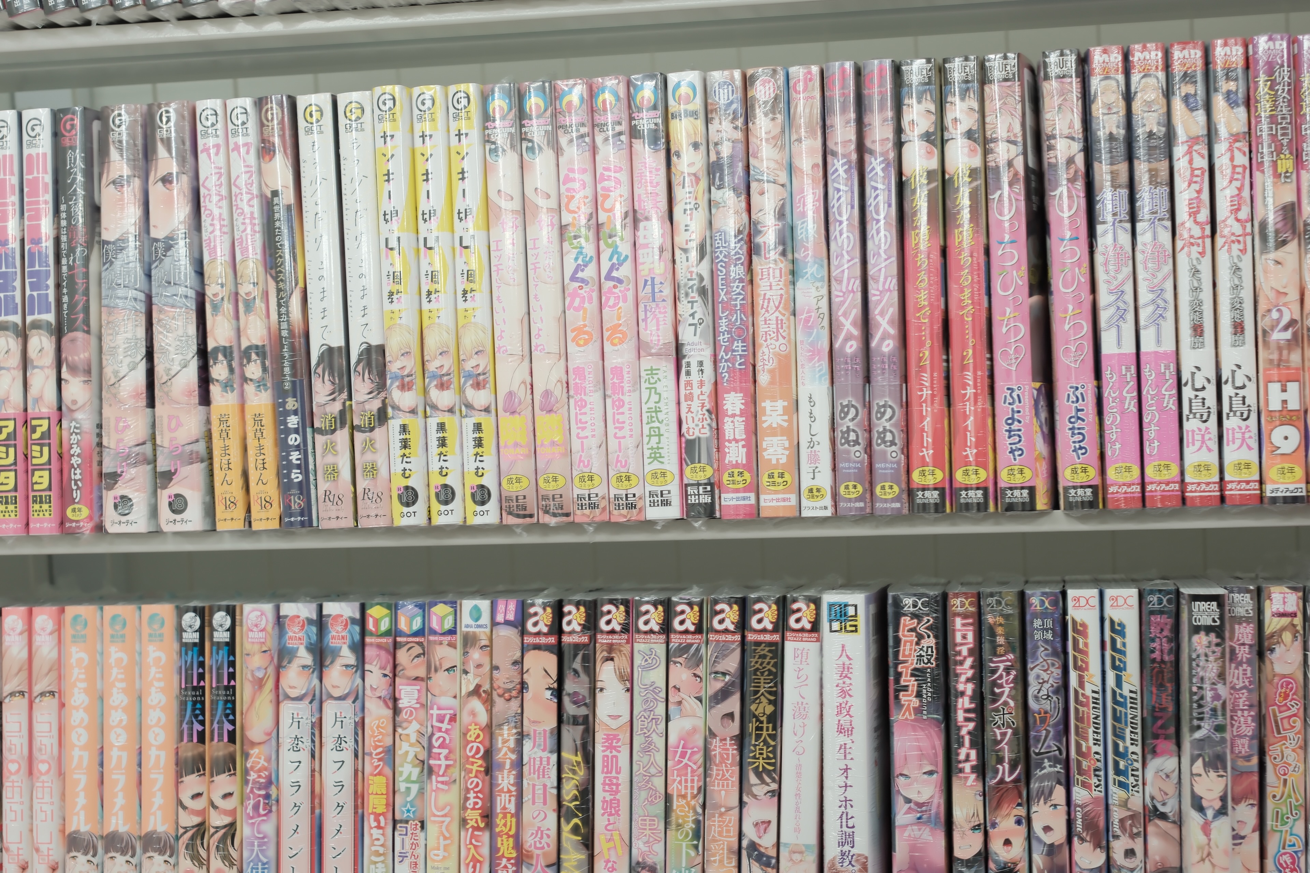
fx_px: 1819
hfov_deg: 39.6
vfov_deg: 27.0
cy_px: 436
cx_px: 655
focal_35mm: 50
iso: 125
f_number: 4
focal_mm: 33
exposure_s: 1/13
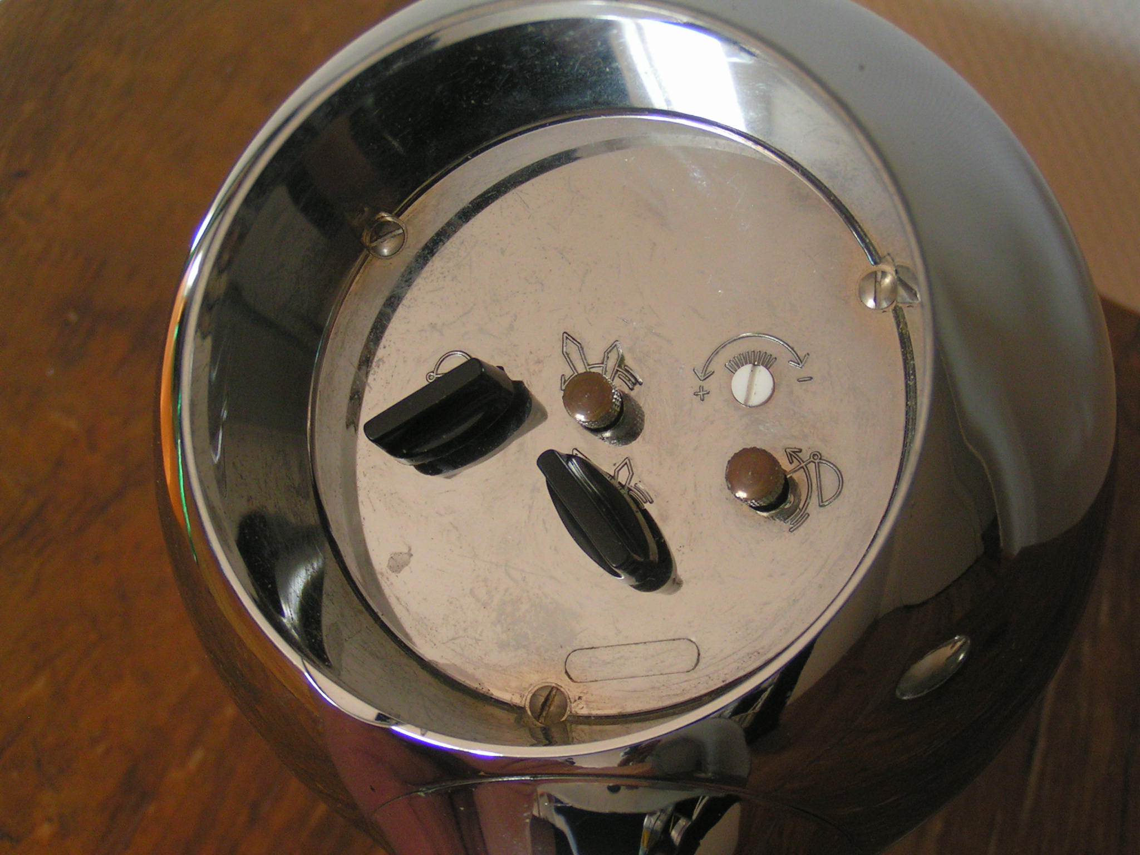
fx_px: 2075
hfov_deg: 30.7
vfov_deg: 23.3
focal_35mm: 63
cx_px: 570
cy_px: 428
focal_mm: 9.7
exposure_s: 1/50
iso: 125
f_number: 3.2
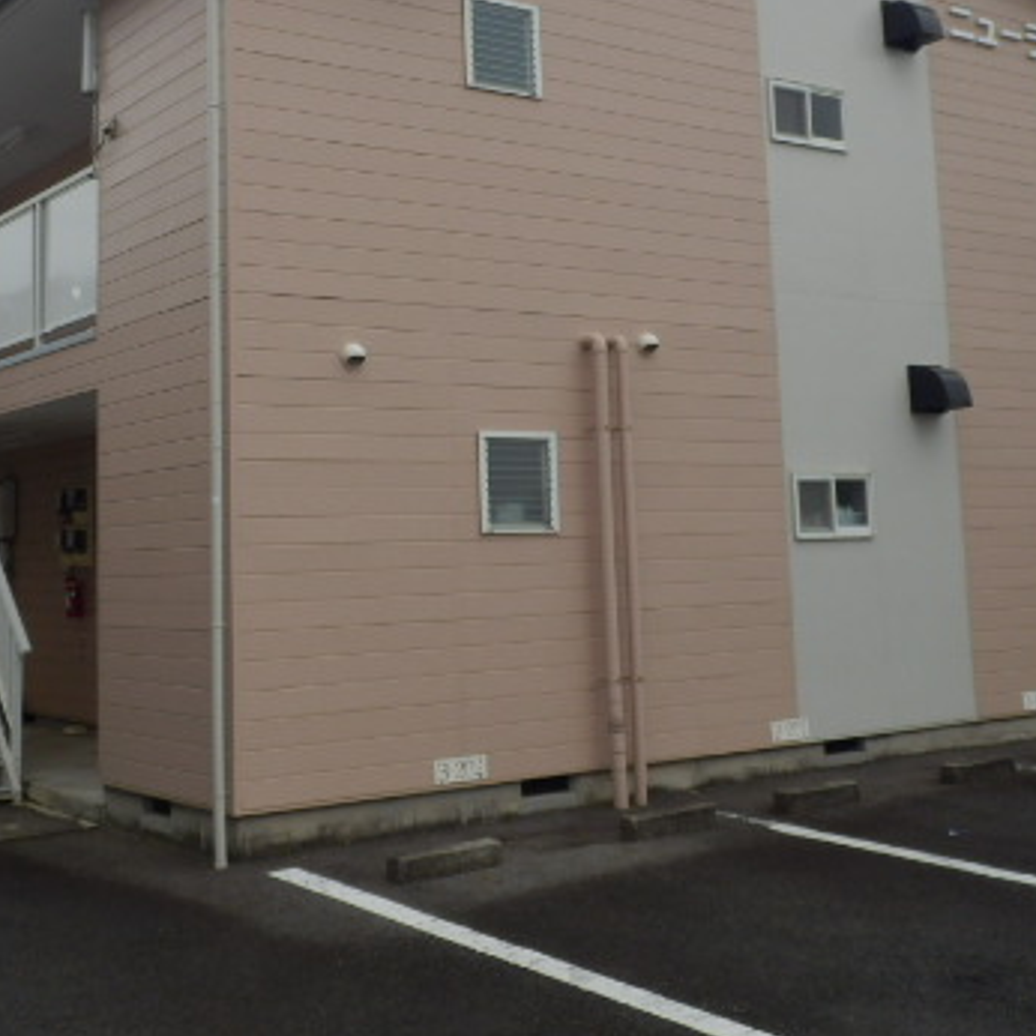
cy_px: 329
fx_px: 1828
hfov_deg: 31.6
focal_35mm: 54
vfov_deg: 31.3
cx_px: 446
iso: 100
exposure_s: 1/40
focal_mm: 5.9
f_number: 3.7
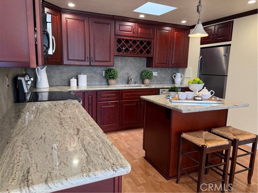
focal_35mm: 24
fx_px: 179
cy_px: 96
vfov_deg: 56.8
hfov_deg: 71.6
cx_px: 129
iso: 160
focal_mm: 6.76
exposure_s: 1/60
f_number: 1.78
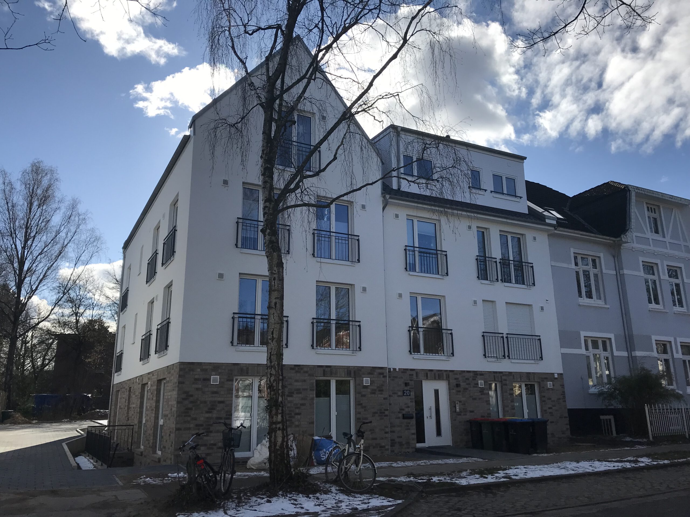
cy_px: 258
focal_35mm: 28
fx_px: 558
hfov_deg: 63.4
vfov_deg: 49.7
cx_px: 345
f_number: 1.8
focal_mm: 3.99
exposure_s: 1/3300
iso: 20
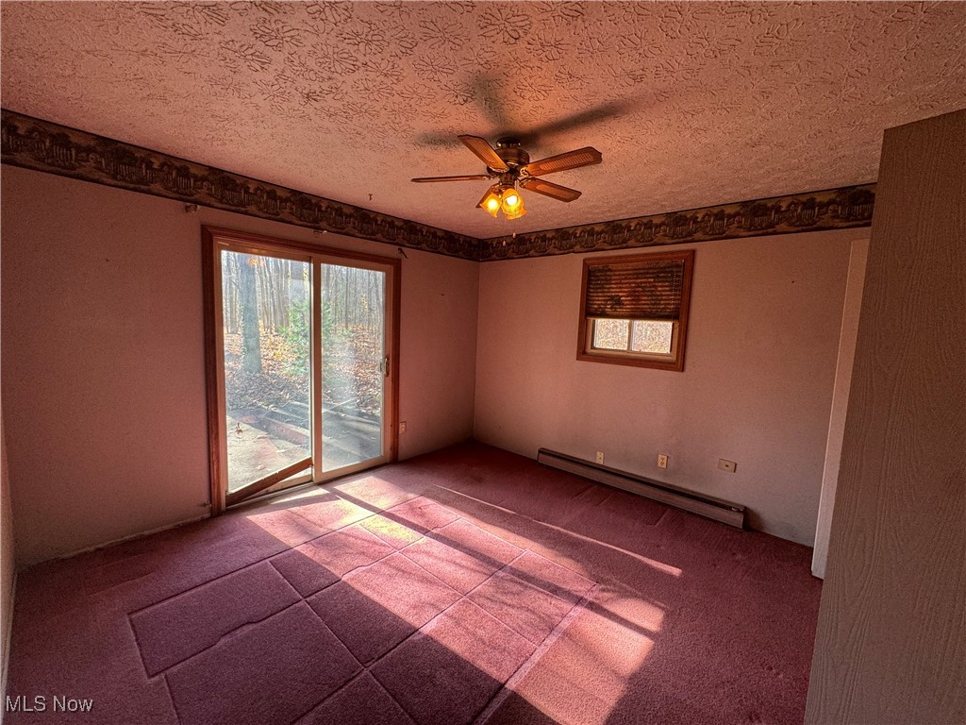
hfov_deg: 102.1
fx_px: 391
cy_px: 362
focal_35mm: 14
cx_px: 483
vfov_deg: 85.7
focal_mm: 2.22
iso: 125
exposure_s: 1/120
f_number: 2.2
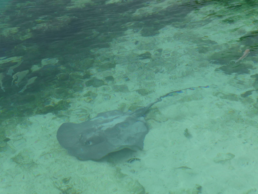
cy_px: 97
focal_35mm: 103
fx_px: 768
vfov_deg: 14.4
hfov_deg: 19.1
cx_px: 129
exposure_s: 1/400
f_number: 4.7
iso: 100
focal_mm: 17.5
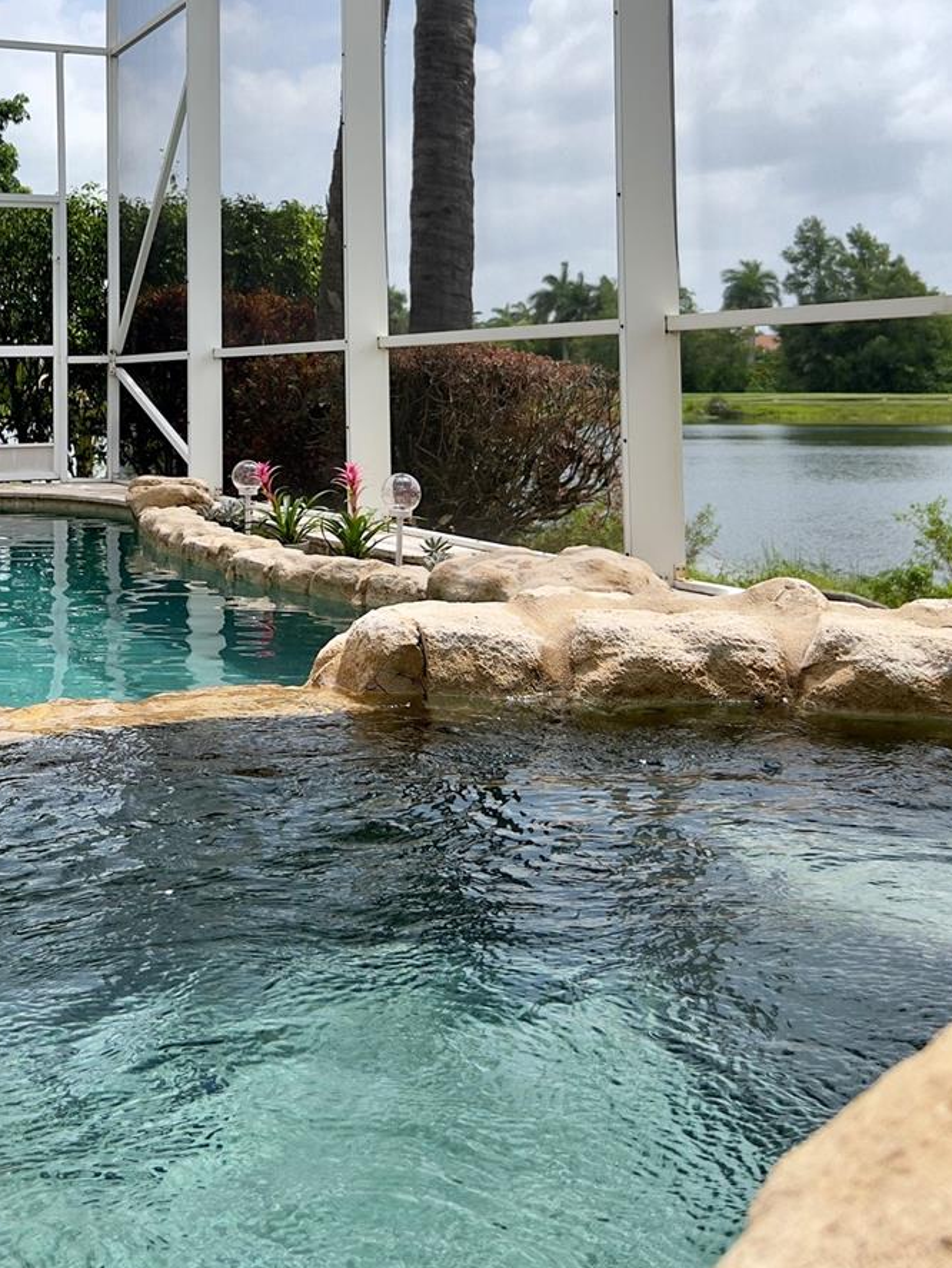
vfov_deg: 40.7
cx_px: 239
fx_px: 1649
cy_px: 296
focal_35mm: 45
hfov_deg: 31.6
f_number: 1.5
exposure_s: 1/1511
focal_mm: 5.7
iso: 50
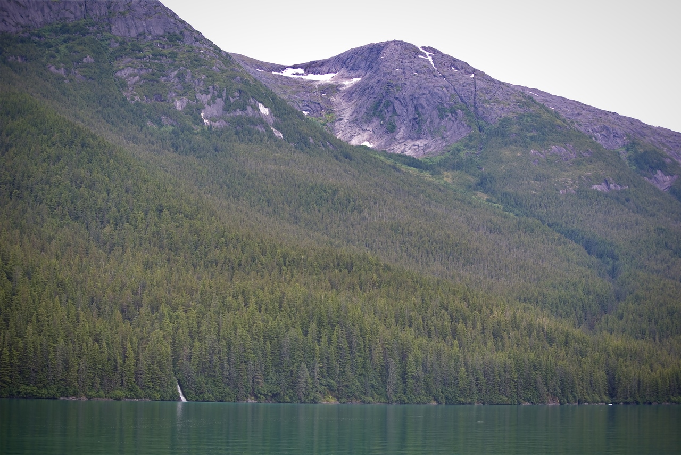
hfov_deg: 28.8
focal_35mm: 70
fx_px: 1324
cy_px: 228
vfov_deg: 19.5
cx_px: 340
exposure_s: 1/160
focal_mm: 70
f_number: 4.5
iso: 110
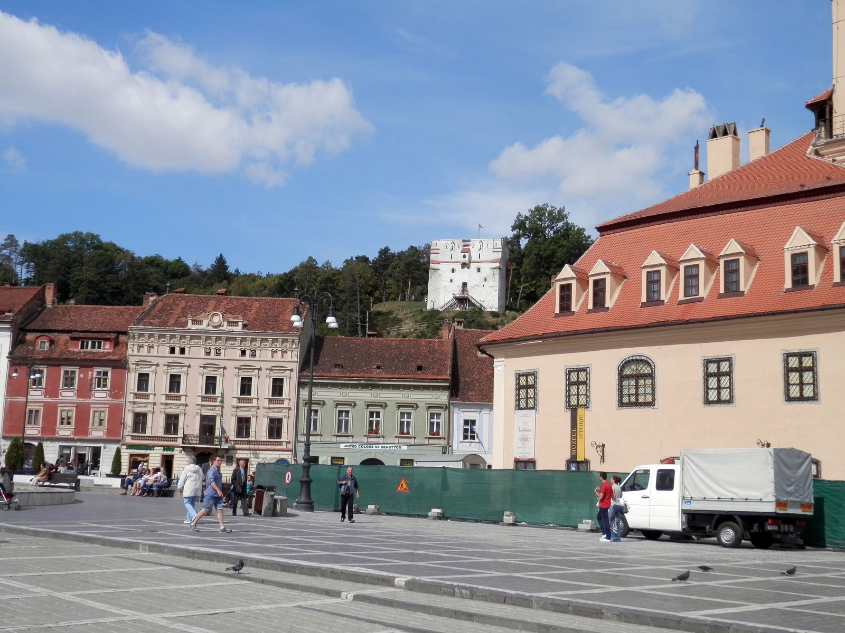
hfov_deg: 46.8
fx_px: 976
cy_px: 316
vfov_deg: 36.0
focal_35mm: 40
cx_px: 422
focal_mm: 7.3
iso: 80
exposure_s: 1/125
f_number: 10.4
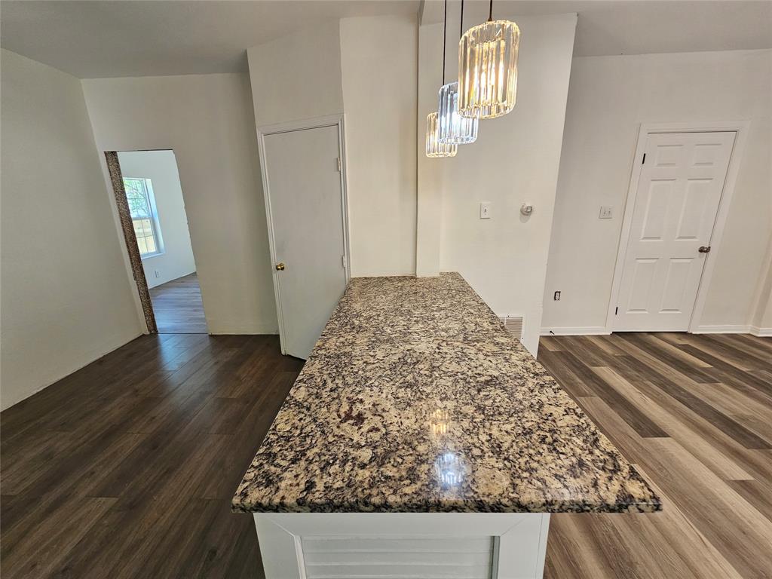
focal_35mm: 13
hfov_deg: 106.2
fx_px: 290
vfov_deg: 89.9
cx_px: 386
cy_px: 290
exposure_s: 1/60
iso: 125
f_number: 2.2
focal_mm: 2.2
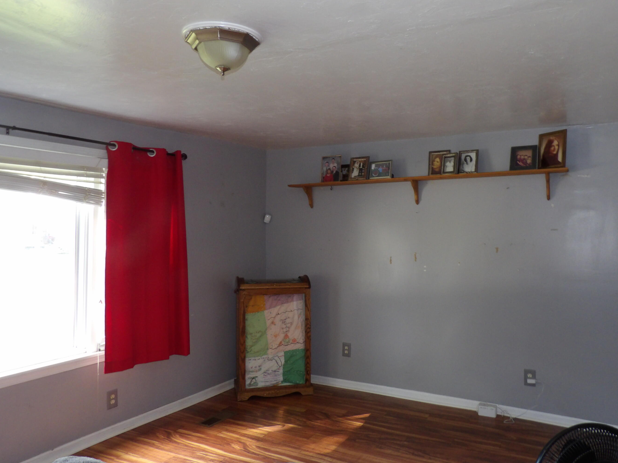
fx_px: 482
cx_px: 334
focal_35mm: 27
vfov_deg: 51.3
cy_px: 221
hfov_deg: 65.2
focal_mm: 4.3
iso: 200
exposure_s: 1/33
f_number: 3.2
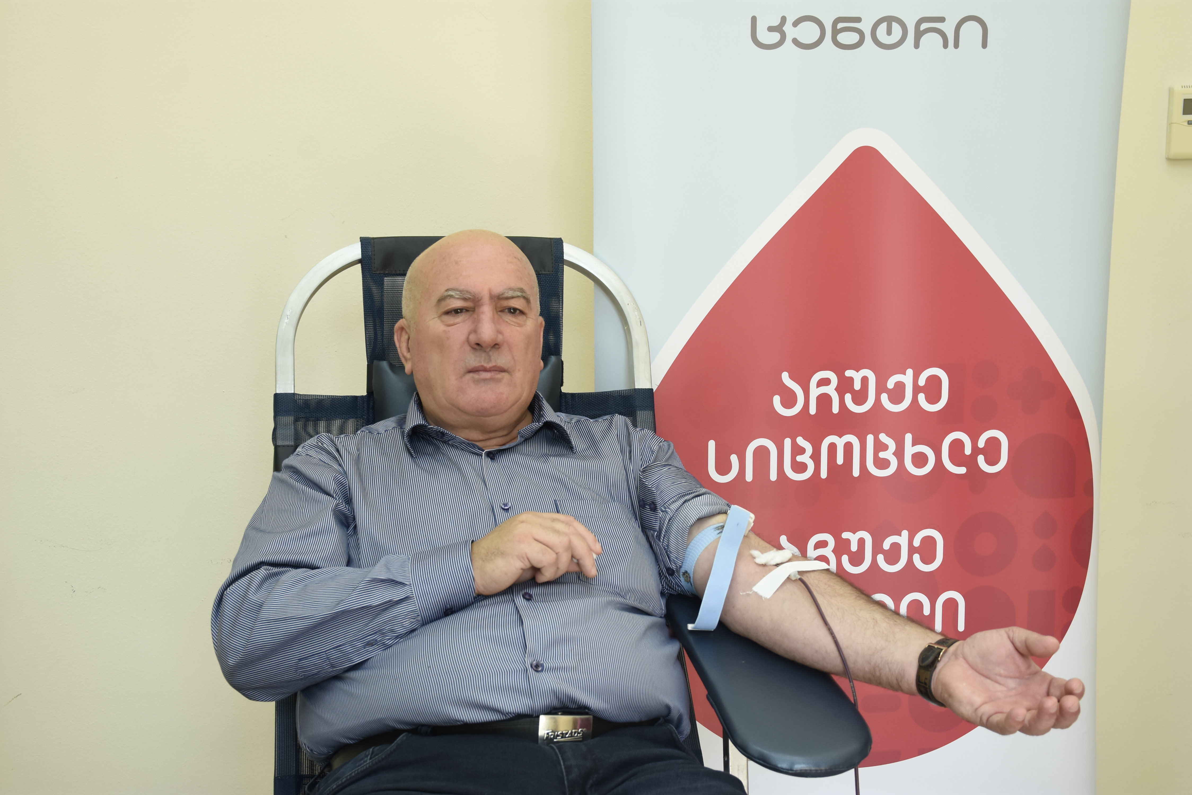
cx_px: 596
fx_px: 1689
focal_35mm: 51
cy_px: 398
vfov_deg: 26.5
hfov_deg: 38.9
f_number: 5.6
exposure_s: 1/160
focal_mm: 34
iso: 640
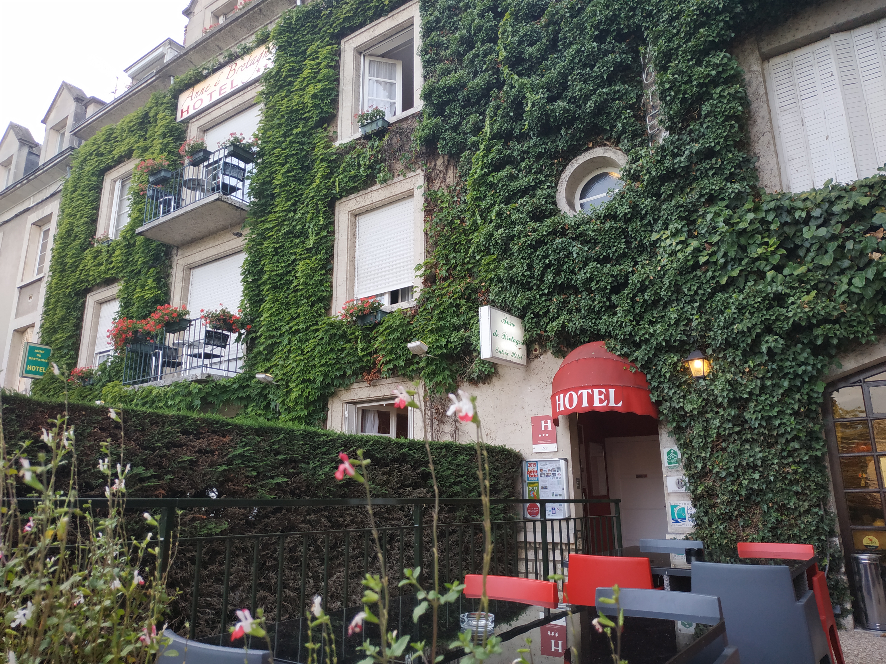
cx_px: 443
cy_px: 332
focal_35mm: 24
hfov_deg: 71.6
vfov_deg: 56.8
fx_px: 614
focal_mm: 3.94
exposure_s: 1/198
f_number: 1.9
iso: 250
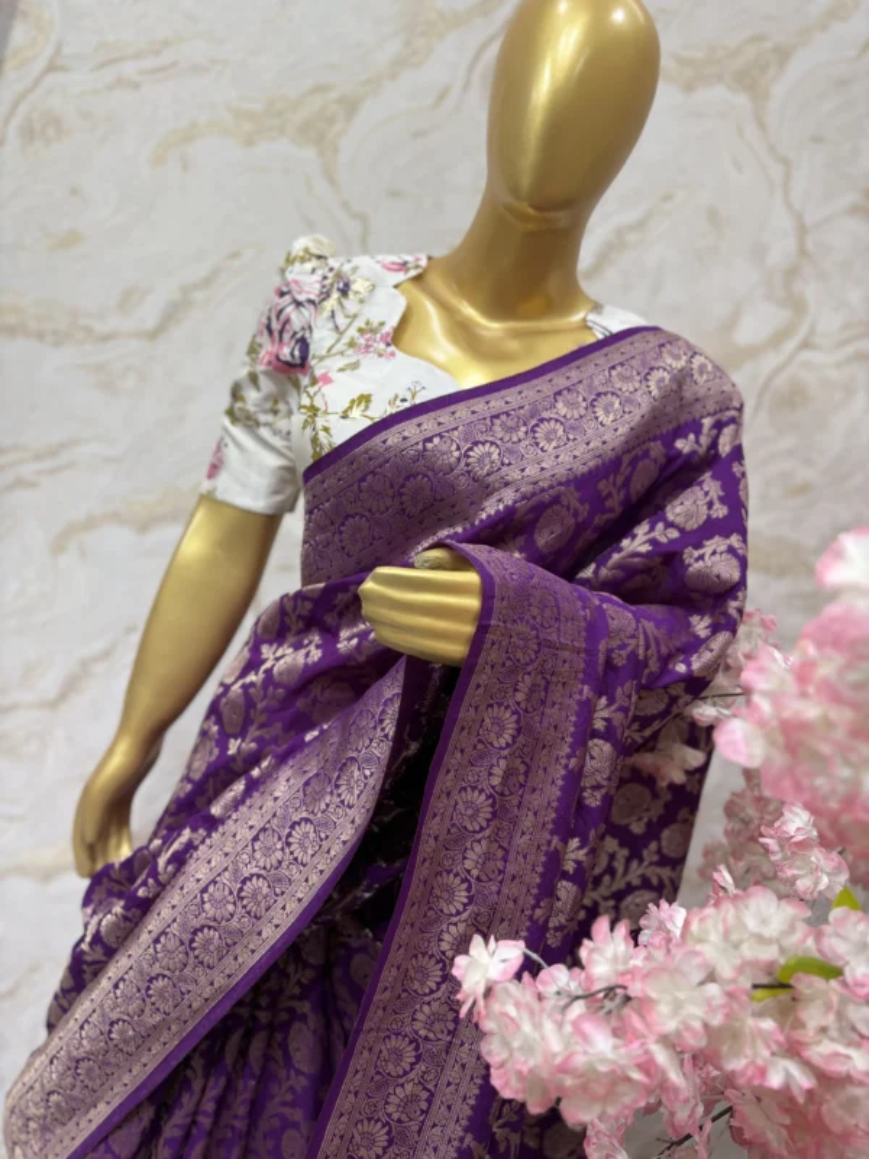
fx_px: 870
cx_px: 434
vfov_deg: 67.3
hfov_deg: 53.1
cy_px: 580
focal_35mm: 26
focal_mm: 6
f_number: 1.6
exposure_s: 1/100
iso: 80
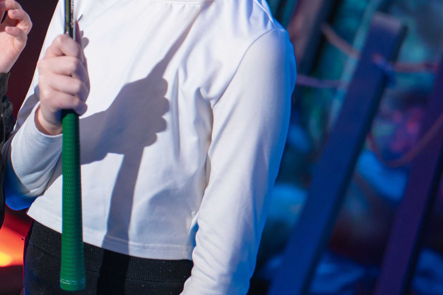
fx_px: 1846
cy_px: -23
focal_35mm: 150
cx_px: -119
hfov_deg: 13.2
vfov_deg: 9.1
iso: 500
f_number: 2
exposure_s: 1/30
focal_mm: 50
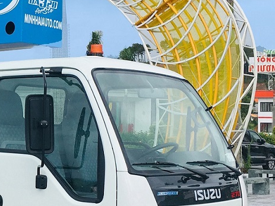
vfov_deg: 16.2
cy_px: 106
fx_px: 723
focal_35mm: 91
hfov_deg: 20.4
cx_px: -40
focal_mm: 4.15
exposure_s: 1/1326
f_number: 2.2
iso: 25
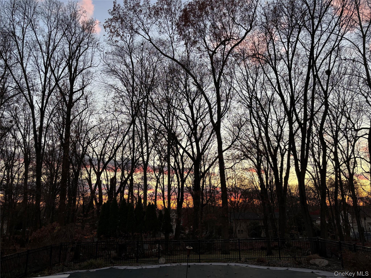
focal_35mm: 26
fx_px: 279
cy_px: 139
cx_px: 186
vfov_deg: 53.1
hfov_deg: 67.3
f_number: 1.6
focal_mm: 5.96
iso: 50
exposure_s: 1/121
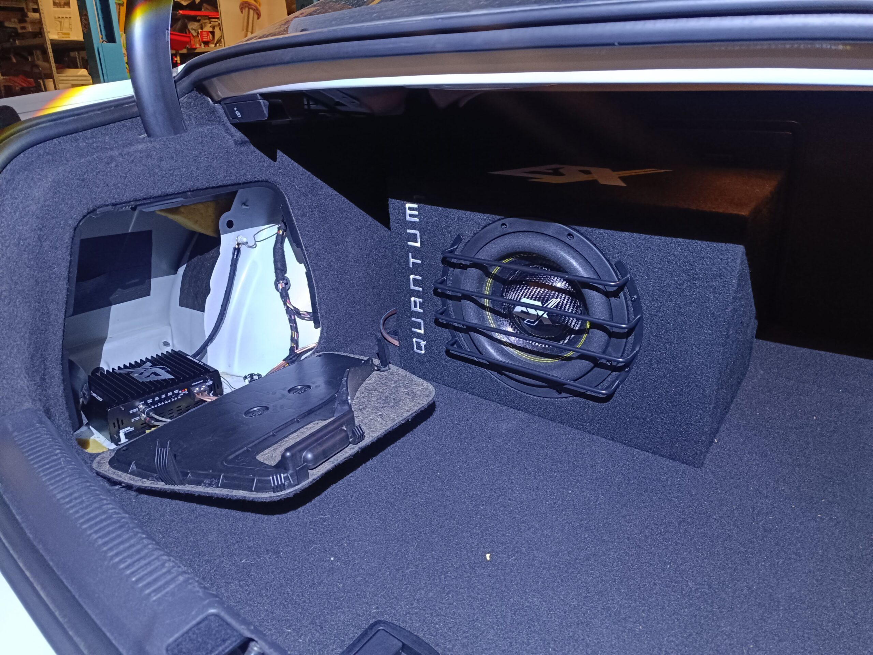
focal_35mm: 24
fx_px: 605
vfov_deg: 56.8
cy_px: 328
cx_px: 436
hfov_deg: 71.6
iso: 796
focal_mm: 5.59
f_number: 1.88
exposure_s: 1/25
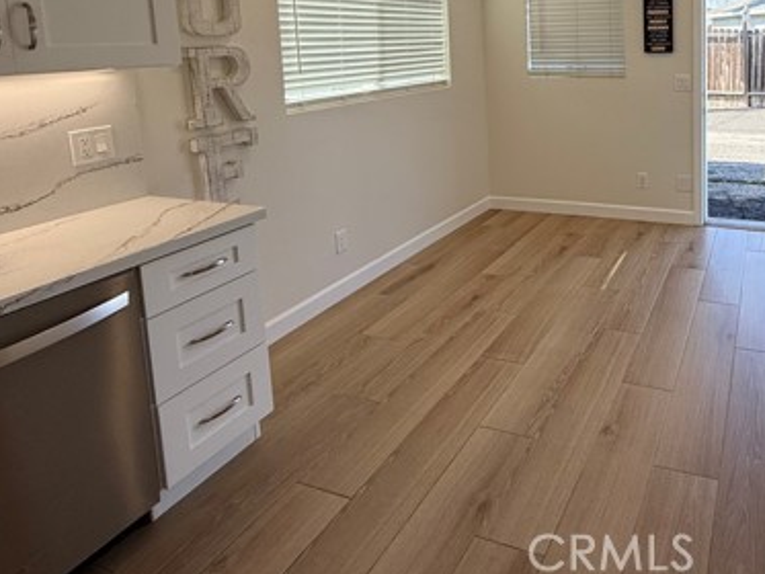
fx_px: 531
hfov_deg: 64.8
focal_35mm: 24
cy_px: 90
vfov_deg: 52.0
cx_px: 619
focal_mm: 2.22
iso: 64
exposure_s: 1/239
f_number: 2.2
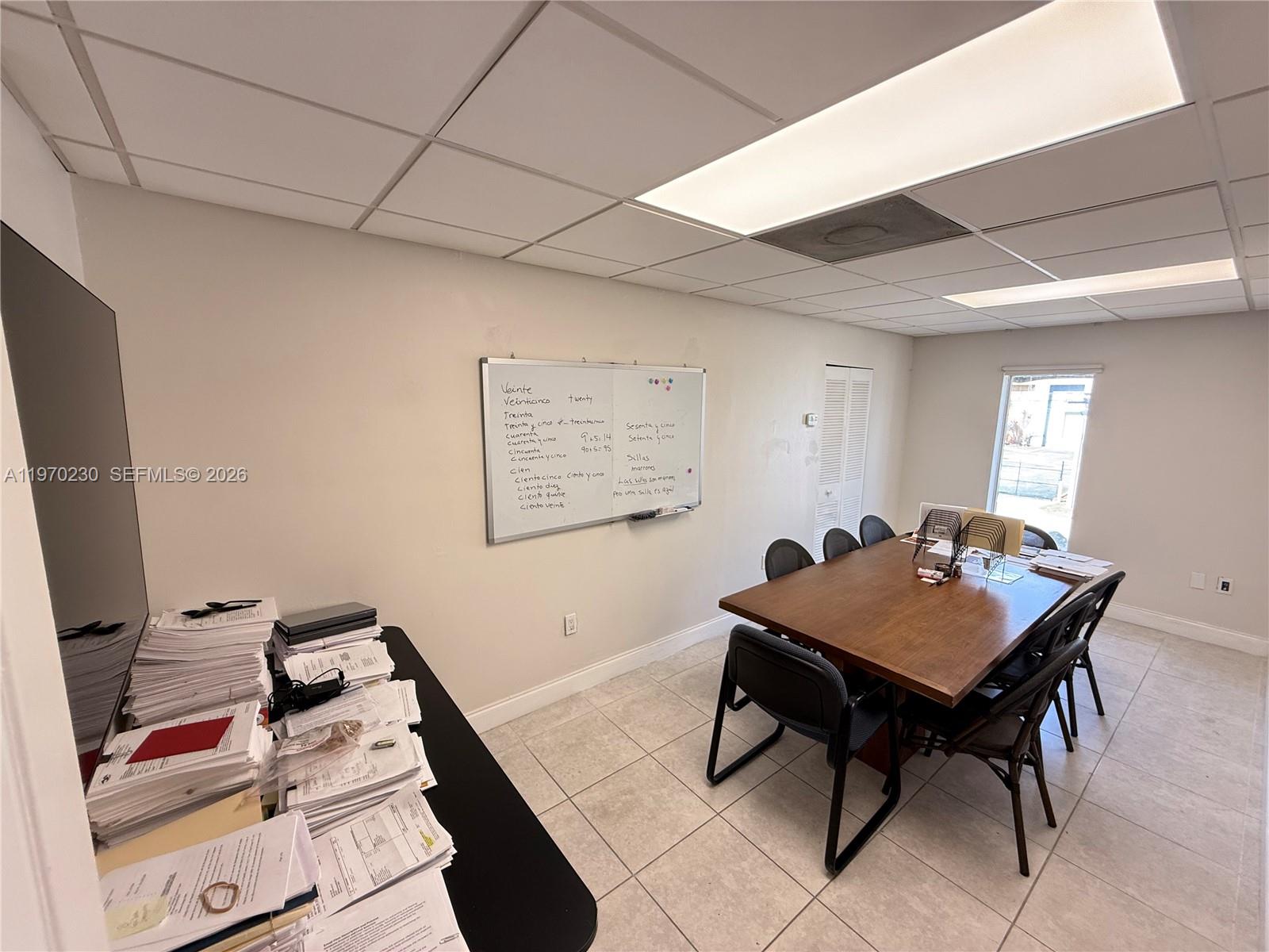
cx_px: 634
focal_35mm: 14
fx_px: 513
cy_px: 476
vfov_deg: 85.7
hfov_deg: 102.1
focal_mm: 2.22
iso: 125
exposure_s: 1/99
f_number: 2.2
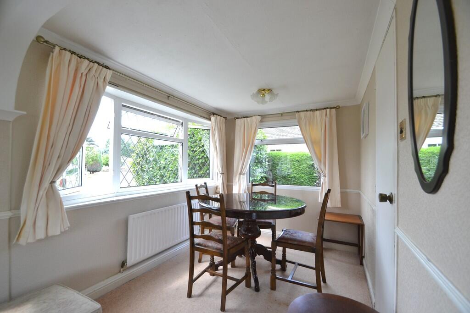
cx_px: 235
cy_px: 156
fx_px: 196
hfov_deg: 100.4
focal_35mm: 15
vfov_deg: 77.3
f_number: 5.6
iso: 360
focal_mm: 10
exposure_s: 1/125
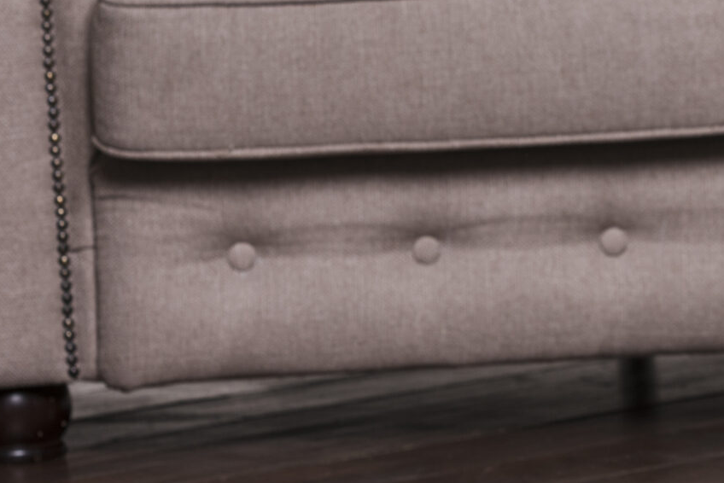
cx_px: 788
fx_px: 6799
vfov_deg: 4.1
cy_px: 186
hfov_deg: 6.1
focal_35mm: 338
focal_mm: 112
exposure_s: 1/160
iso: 125
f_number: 8
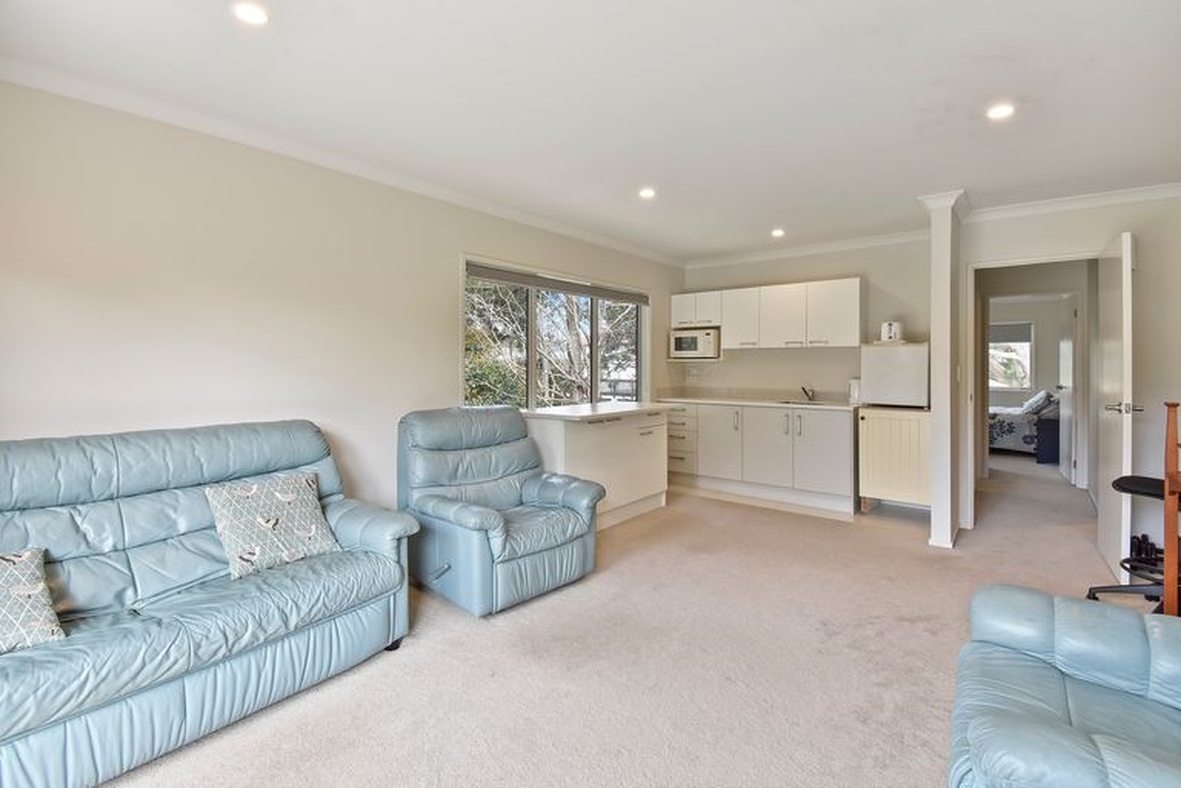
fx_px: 492
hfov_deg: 100.4
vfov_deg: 77.3
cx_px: 590
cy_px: 394
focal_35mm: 15
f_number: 10
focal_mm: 10
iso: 500
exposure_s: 1/10
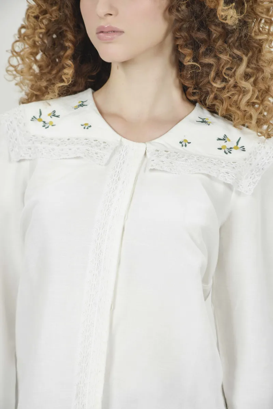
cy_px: 204
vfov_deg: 20.4
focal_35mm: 100
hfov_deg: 13.7
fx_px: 1136
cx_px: 136
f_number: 9
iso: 200
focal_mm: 100
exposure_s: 1/125
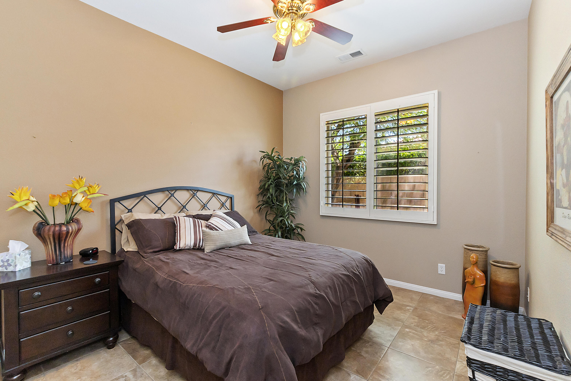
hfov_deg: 100.4
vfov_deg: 77.3
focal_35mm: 15
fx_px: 238
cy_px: 190
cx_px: 286
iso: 400
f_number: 6.3
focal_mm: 10
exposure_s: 1/30
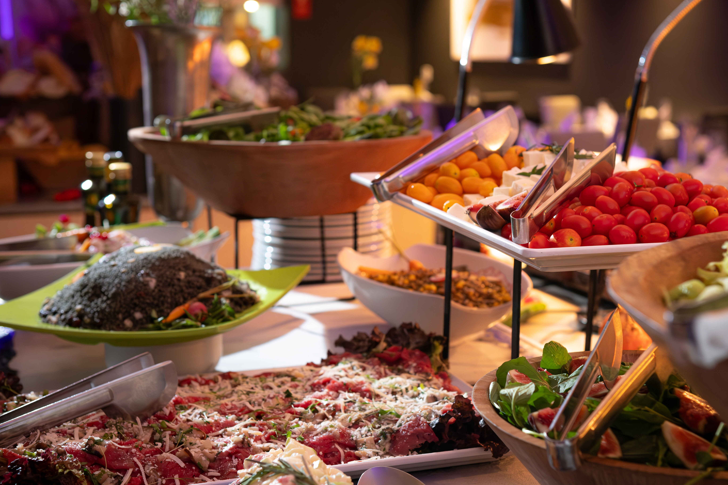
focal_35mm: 55
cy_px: 230
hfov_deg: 36.2
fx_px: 1112
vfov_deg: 24.6
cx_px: 398
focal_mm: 33
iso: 1250
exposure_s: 1/160
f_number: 2.8
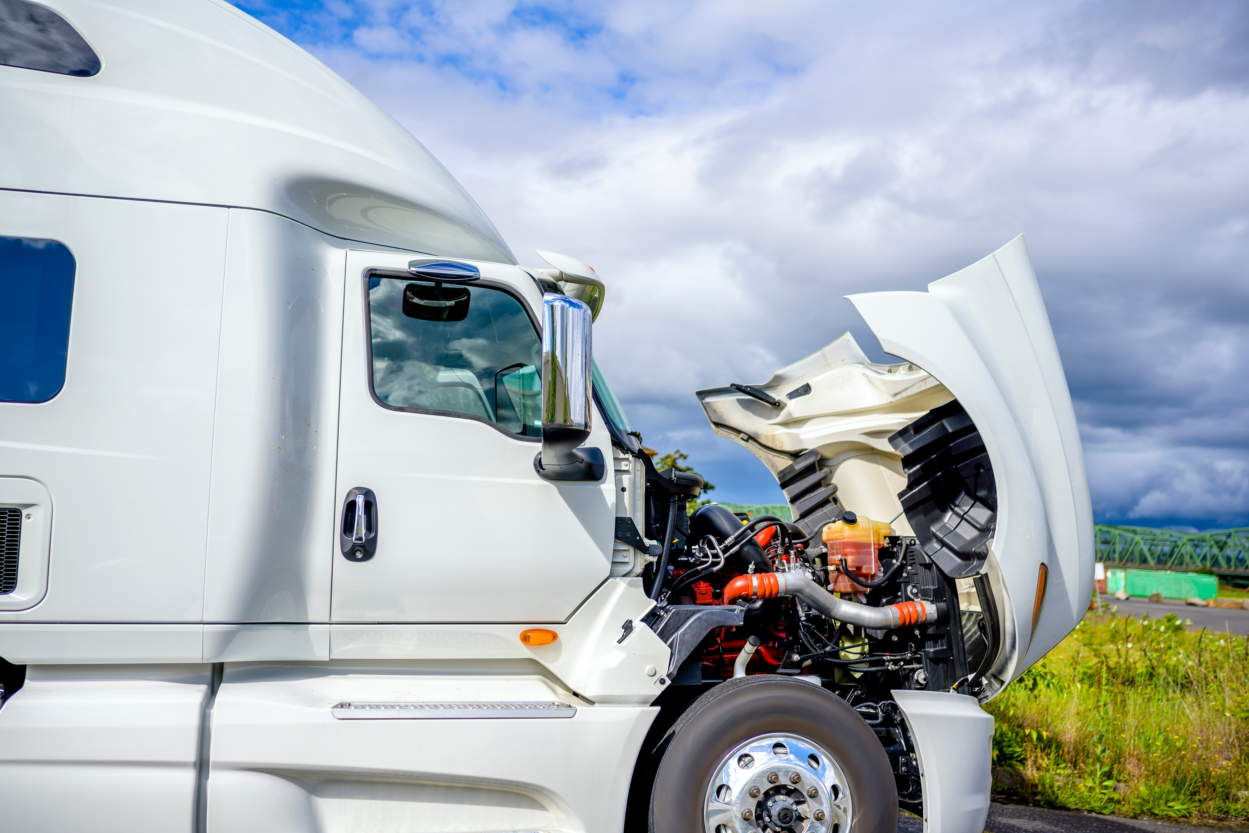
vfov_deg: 37.9
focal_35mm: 35
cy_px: 416
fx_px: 1214
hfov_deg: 54.4
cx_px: 624
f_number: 2.8
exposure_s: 1/1600
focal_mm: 35
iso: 64
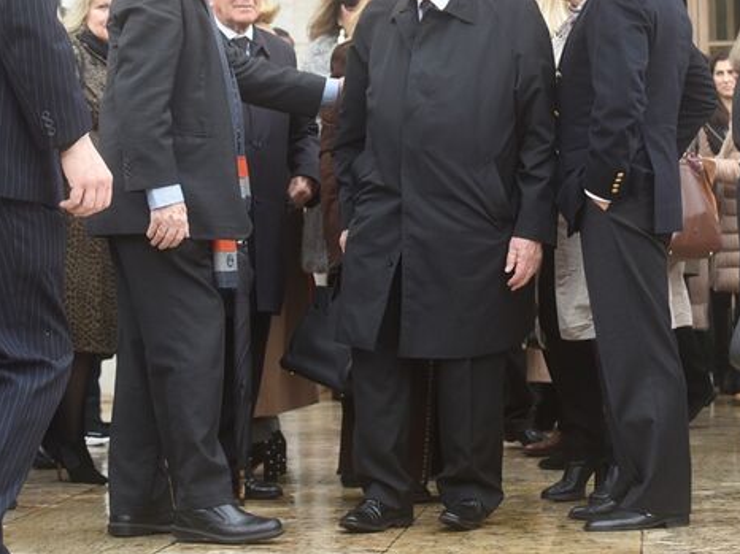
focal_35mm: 115
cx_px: 419
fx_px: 2457
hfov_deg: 17.1
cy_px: 140
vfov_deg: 12.8
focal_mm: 70
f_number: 5.6
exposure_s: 1/640
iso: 800
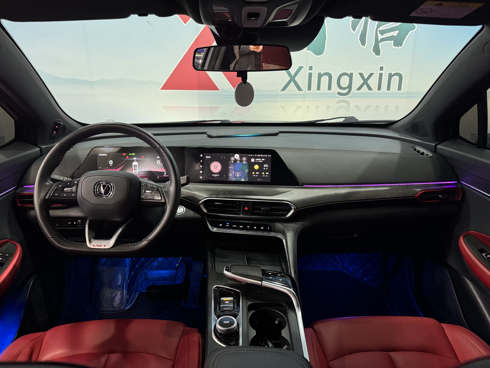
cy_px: 184
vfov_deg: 56.8
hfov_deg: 71.6
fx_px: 340
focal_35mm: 24
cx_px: 245
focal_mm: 6.76
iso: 640
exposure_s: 1/40
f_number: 1.78
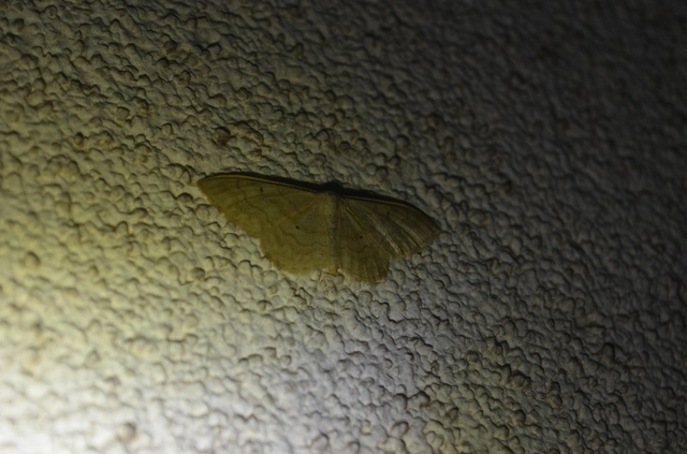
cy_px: 227
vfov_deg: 16.5
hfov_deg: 24.7
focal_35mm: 82
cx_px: 344
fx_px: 1570
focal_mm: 55
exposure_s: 1/60
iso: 250
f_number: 8
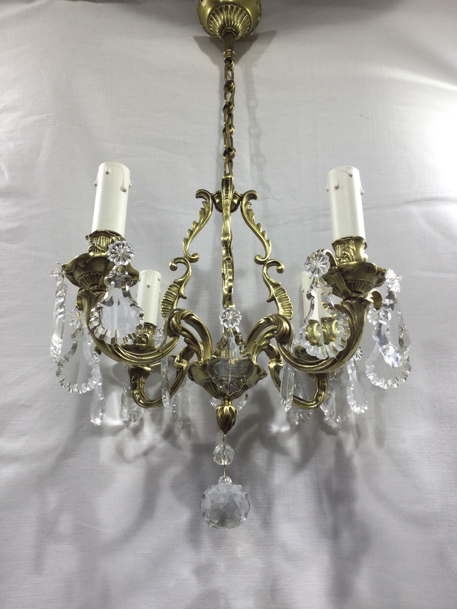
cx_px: 228
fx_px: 546
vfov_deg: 58.4
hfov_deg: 45.4
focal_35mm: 31
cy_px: 304
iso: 25
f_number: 2.4
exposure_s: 1/50
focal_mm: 3.3
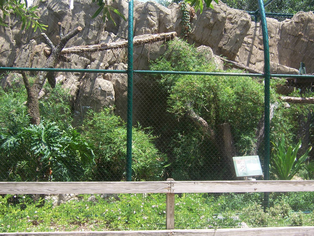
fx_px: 363
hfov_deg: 46.8
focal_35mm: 40
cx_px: 157
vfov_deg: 36.0
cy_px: 118
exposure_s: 1/250
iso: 80
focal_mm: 6.7
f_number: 4
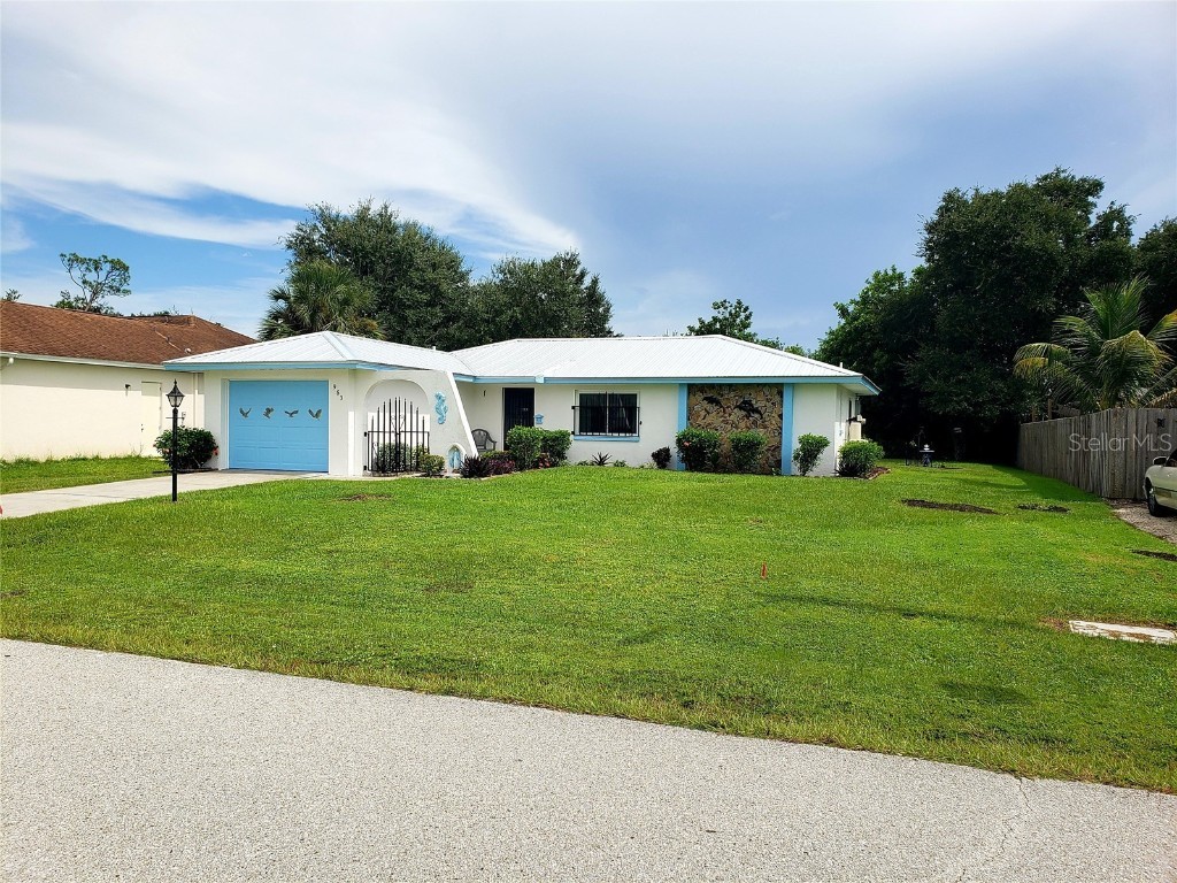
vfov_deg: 53.1
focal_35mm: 26
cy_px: 442
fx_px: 884
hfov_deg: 67.3
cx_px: 588
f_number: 2.4
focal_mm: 4.3
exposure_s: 1/1853
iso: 50
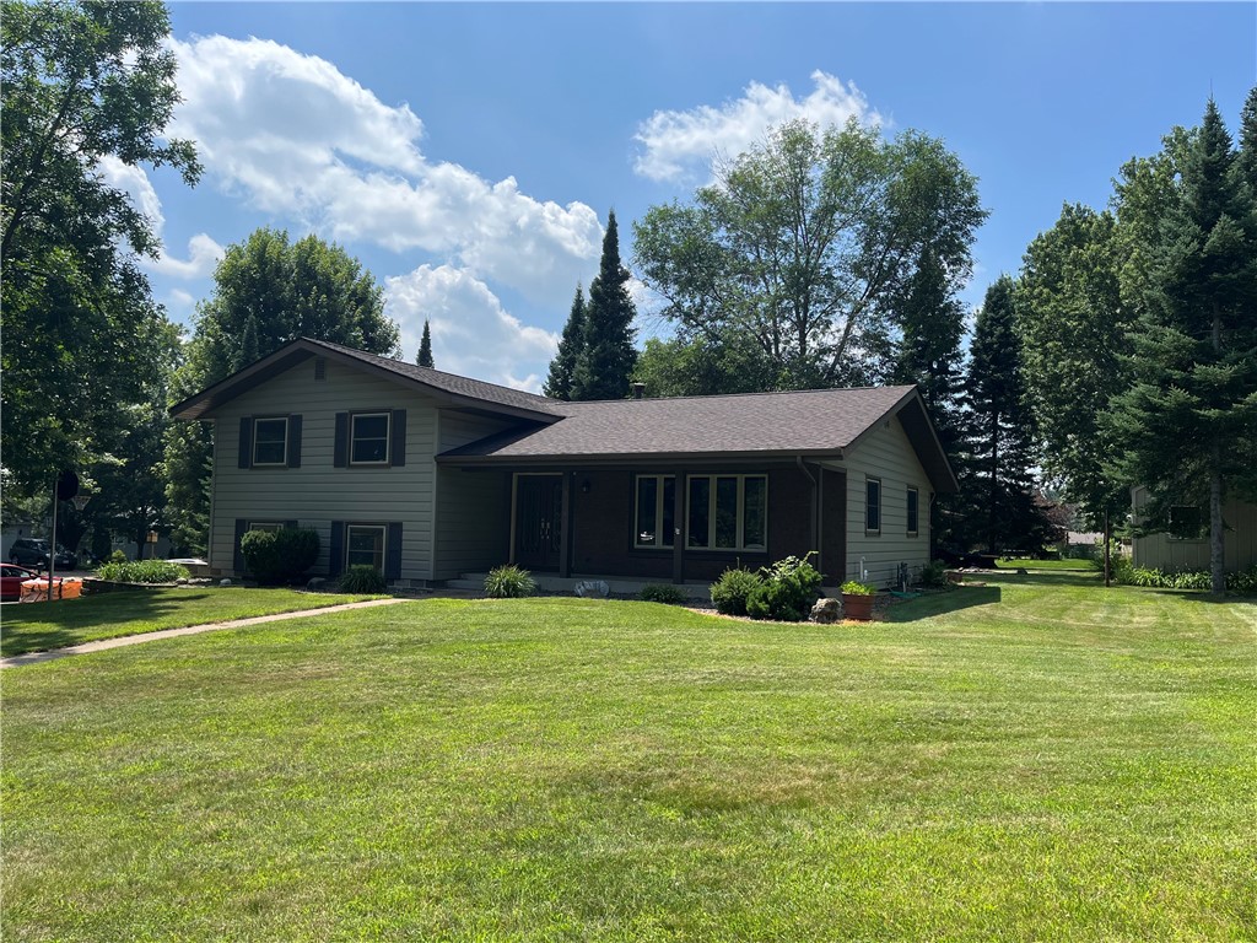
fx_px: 944
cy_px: 472
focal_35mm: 26
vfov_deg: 53.1
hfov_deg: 67.3
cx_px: 628
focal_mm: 5.1
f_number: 1.6
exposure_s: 1/3521
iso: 50
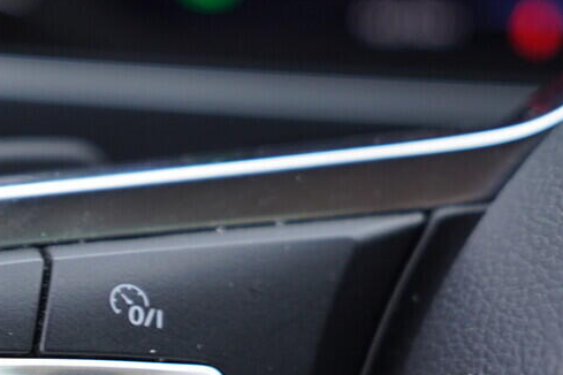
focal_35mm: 106
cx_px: 40
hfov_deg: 18.9
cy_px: 475
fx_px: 1658
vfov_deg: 12.5
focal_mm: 24
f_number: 2.8
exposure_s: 1/40
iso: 160
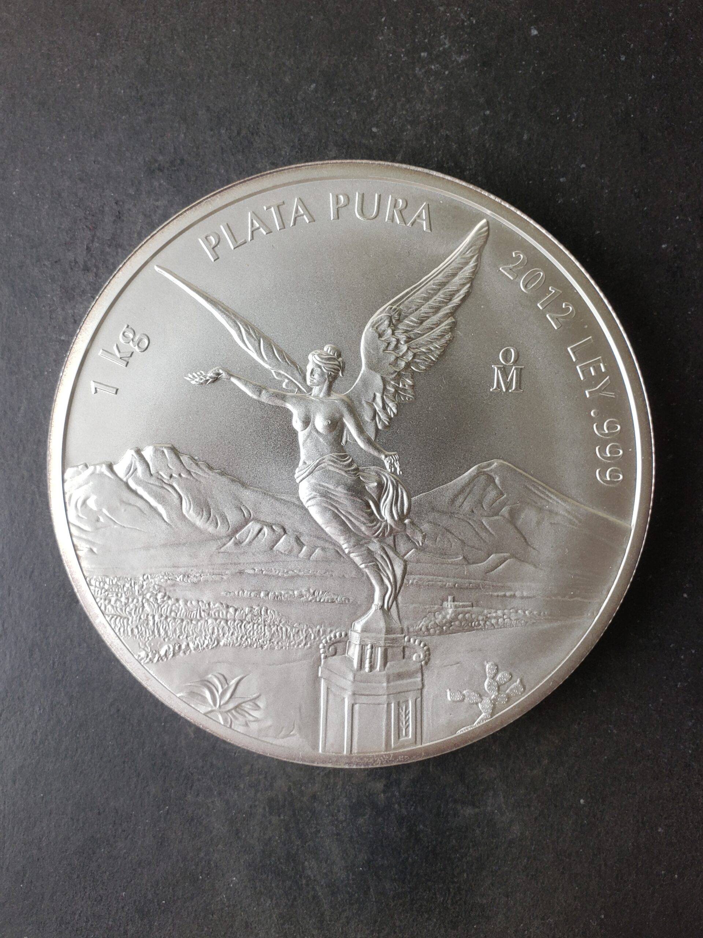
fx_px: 704
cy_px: 469
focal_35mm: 26
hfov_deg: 53.1
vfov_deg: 67.3
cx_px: 352
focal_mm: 4.3
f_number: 2.4
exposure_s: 1/120
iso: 100
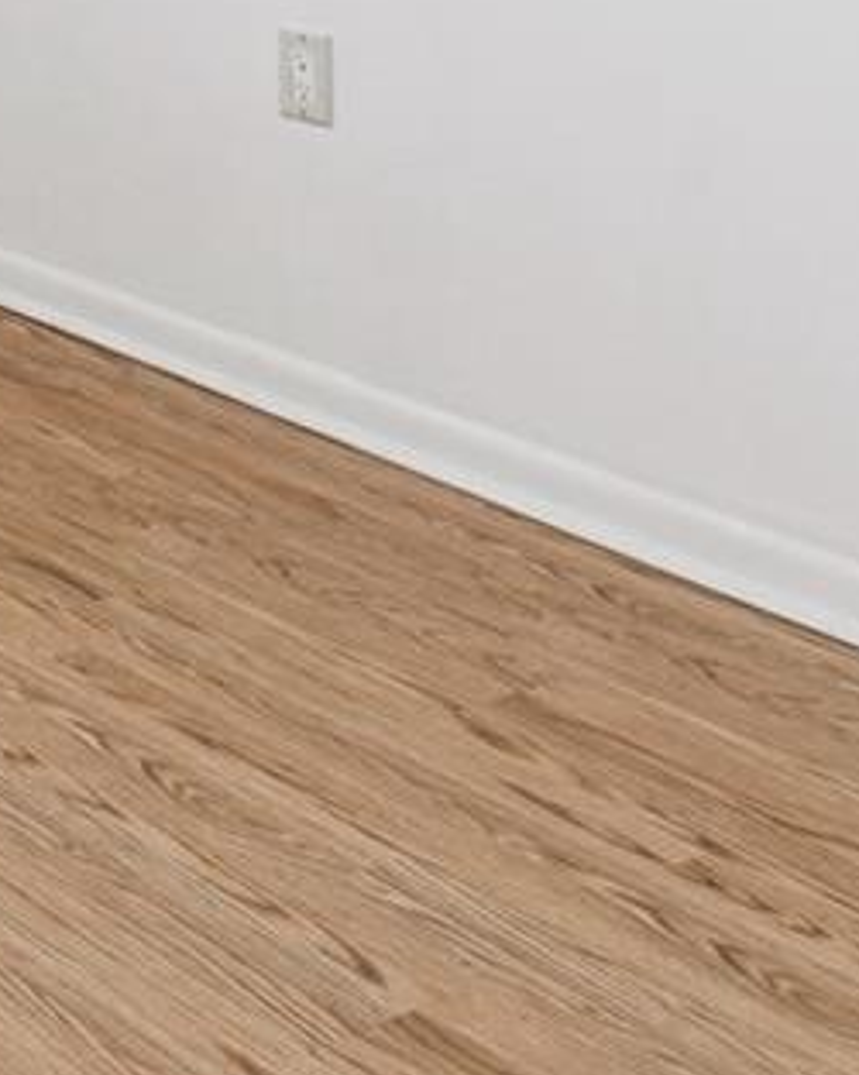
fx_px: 2290
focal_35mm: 72
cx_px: -931
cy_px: -501
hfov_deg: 15.9
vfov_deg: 22.2
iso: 100
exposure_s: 1/40
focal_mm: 10
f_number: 7.1
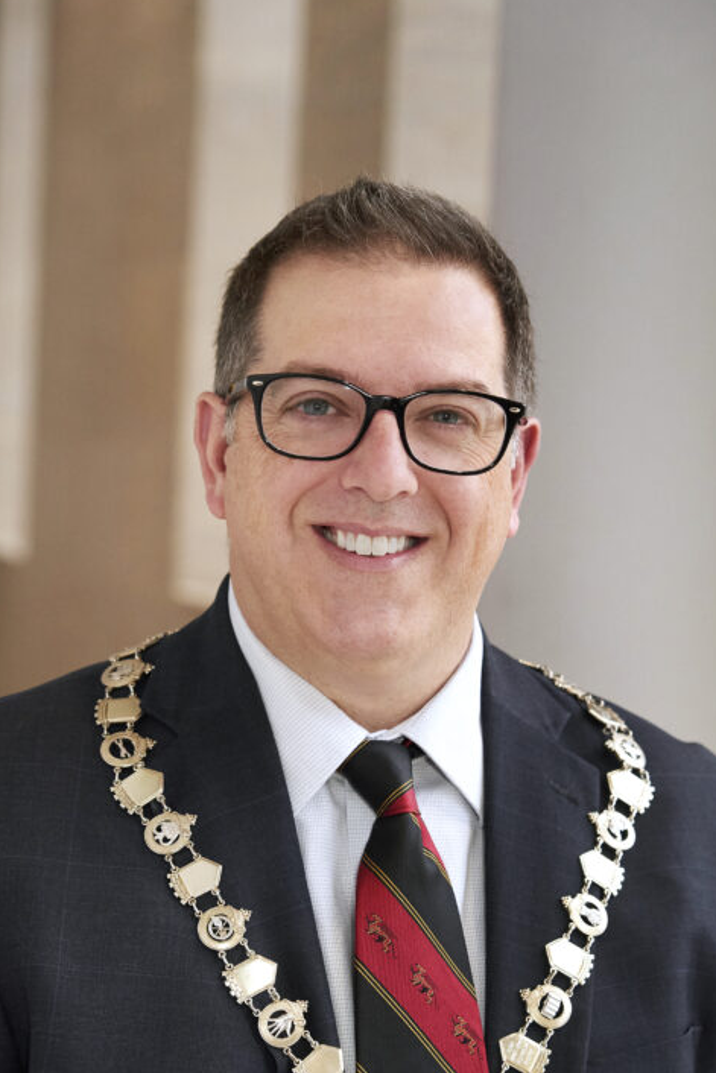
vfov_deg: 17.1
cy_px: 745
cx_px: 332
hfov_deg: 11.5
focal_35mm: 119
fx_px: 3548
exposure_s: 1/160
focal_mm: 82
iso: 1600
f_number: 4.5
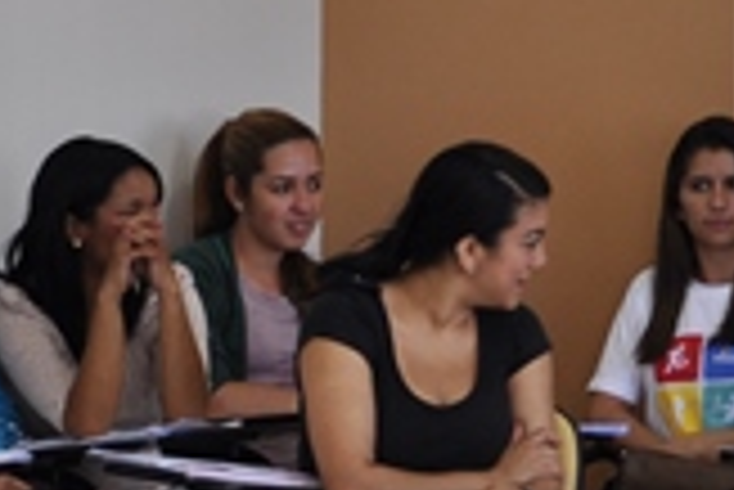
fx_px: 3935
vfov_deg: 7.1
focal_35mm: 193
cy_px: 632
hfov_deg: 10.7
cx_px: 315
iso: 560
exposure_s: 1/60
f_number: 5
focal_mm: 35
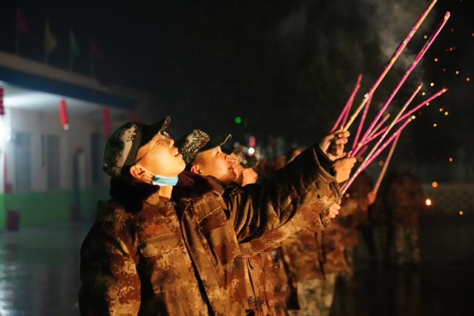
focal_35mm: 70
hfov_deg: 28.8
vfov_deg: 19.5
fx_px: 922
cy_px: 158
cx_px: 237
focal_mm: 70
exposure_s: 1/200
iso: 12800
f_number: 2.8
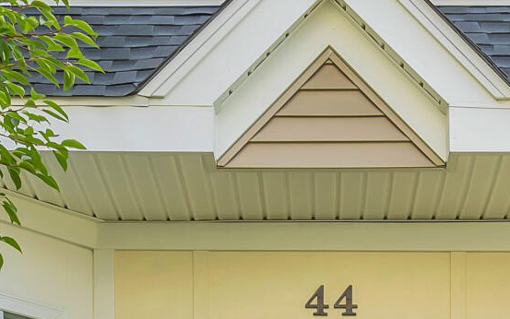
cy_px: 789
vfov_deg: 10.5
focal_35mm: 105
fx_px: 1460
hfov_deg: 19.7
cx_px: 362
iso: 200
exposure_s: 1/20
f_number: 16
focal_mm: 19
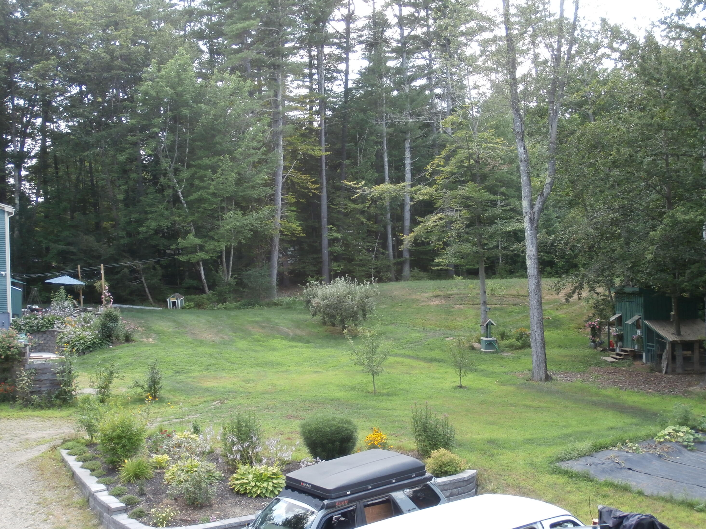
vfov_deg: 36.8
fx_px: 795
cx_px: 354
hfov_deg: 47.9
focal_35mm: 39
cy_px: 261
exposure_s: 1/80
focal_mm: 6.67
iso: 100
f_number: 3.9
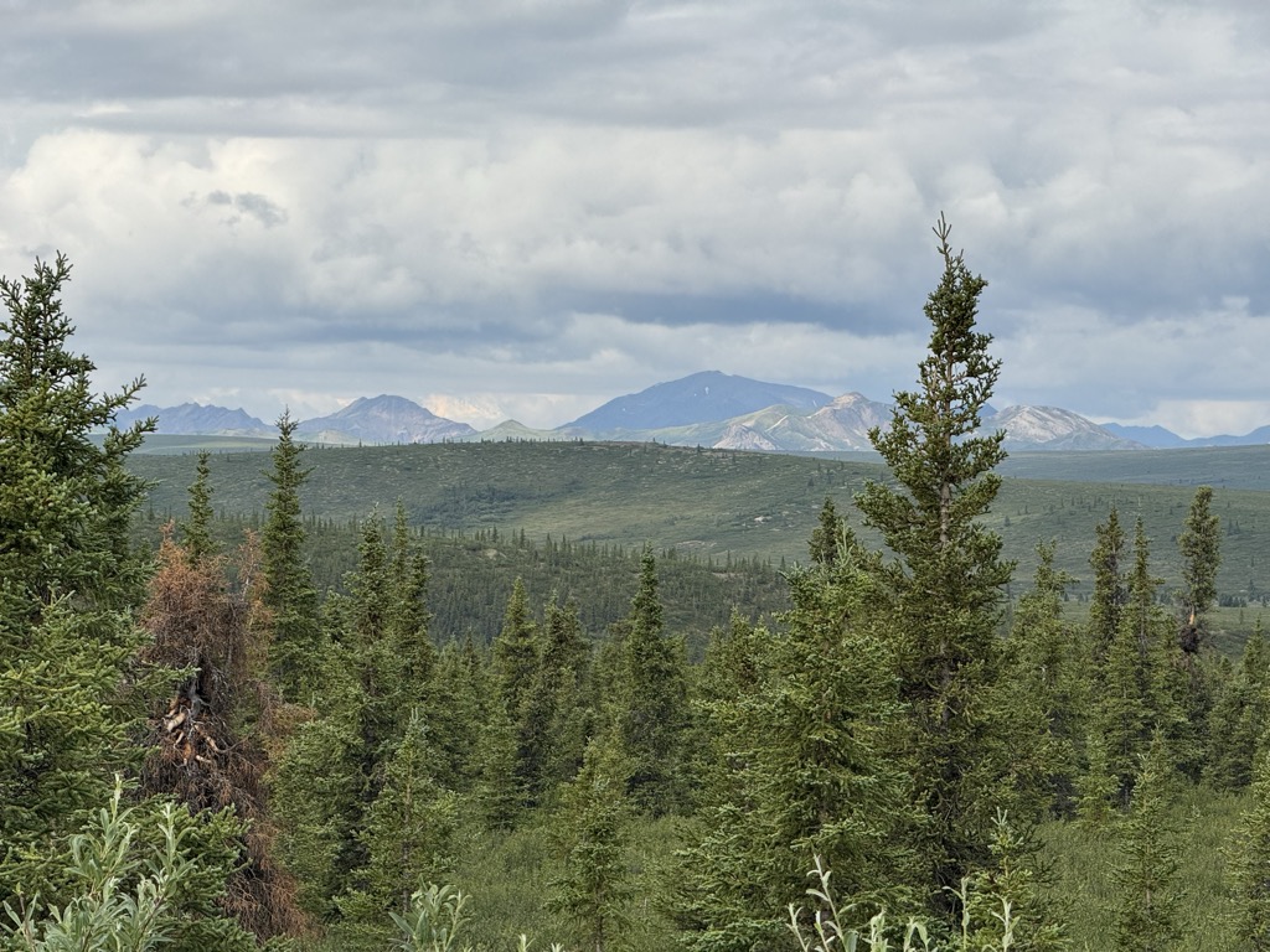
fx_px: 4403
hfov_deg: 16.4
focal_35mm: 120
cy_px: 476
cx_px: 635
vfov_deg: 12.3
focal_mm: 15.66
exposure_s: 1/1114
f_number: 2.8
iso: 50
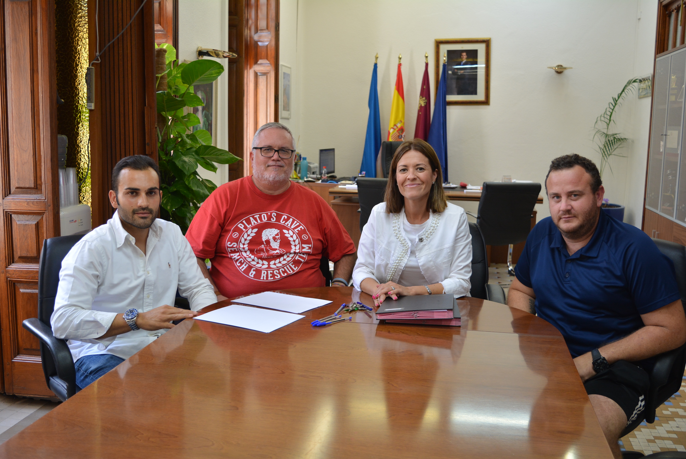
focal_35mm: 36
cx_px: 343
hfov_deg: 53.1
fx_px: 687
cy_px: 230
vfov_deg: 36.9
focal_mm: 24
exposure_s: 1/80
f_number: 4.5
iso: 400
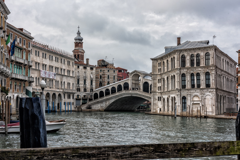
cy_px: 80
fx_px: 333
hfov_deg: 39.6
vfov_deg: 27.0
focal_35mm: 50
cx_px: 120
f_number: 13
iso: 64
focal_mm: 50
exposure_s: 1/60
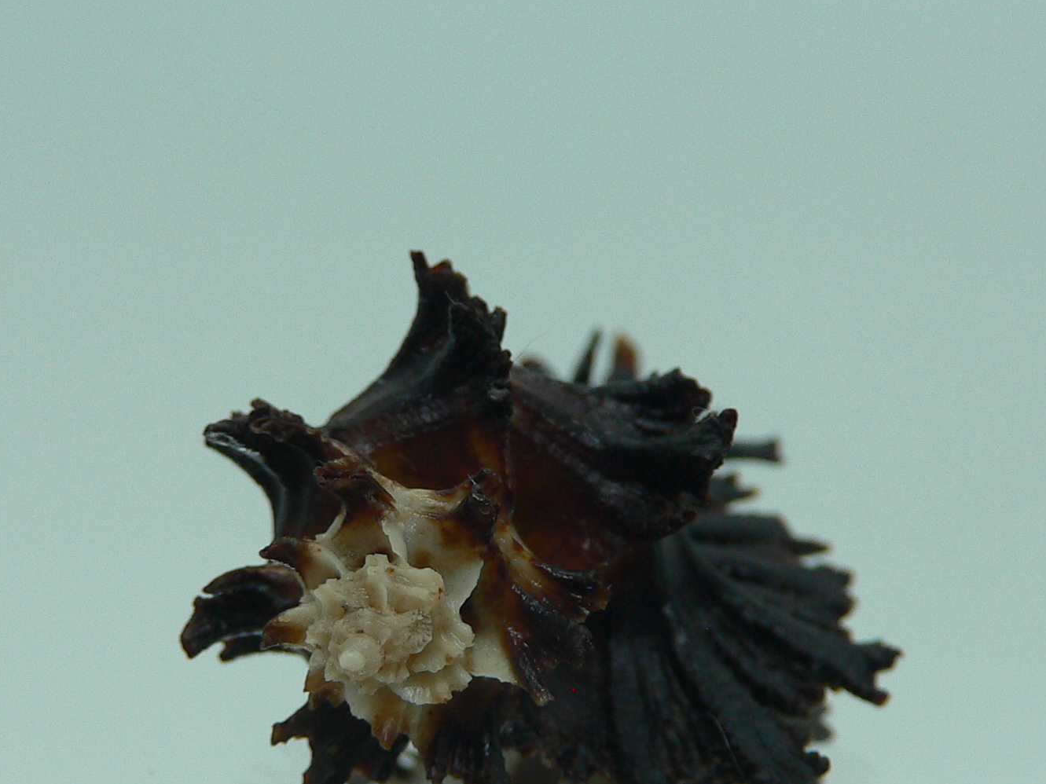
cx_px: 485
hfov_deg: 36.2
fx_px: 1601
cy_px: 573
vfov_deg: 27.2
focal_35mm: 53
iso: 80
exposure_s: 1/60
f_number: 2.8
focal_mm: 4.6
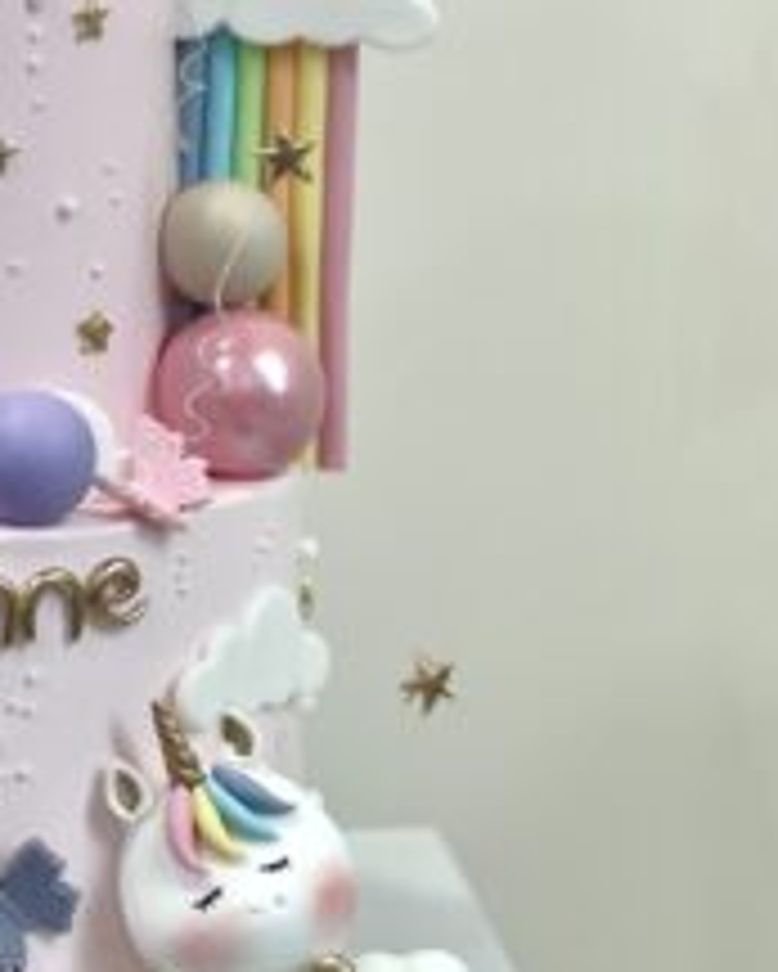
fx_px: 4429
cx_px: -108
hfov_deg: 9.9
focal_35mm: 154
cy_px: 385
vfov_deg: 12.5
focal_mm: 7.5
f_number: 2.2
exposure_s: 1/100
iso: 100
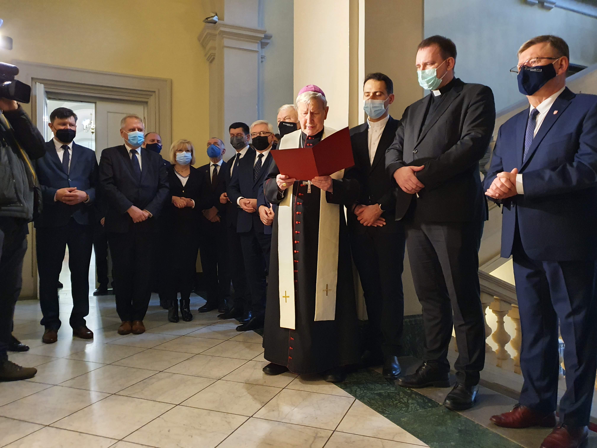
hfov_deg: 67.3
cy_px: 224
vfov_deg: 53.1
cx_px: 298
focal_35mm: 26
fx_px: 448
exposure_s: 1/33
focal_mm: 4.32
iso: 500
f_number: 1.5
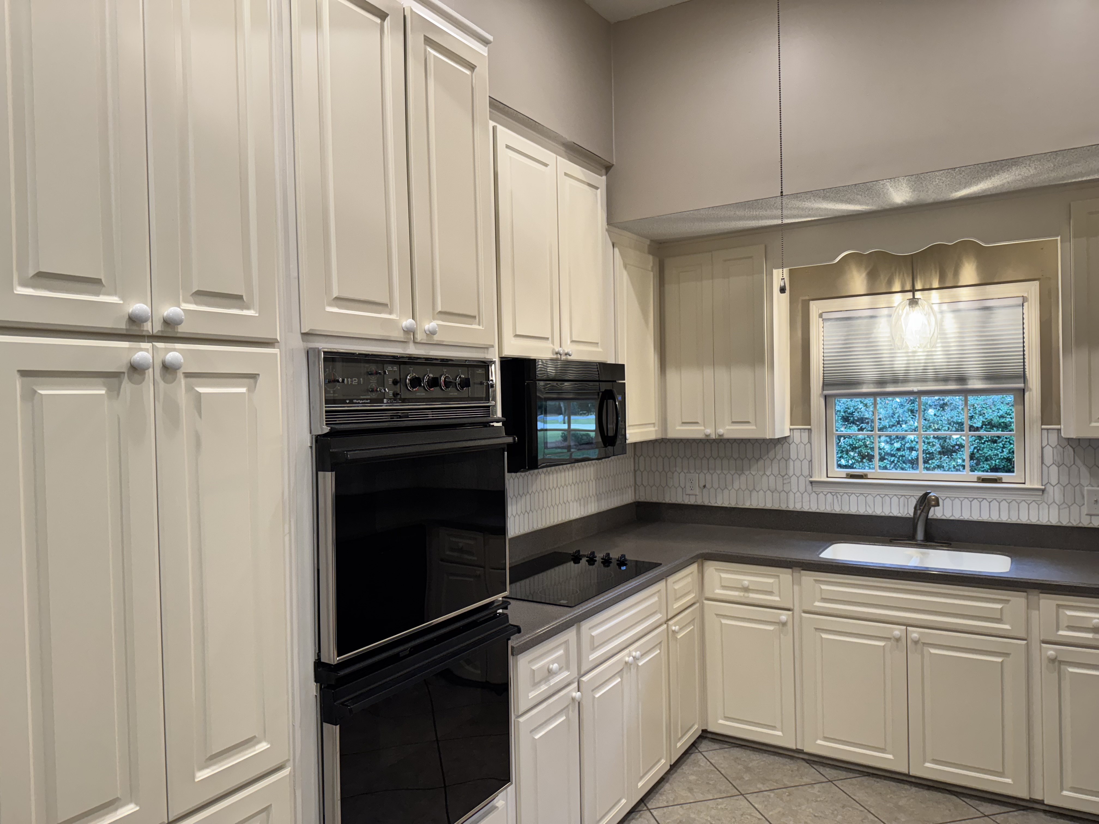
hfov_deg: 71.6
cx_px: 550
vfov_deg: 56.8
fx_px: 762
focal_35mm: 24
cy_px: 412
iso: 160
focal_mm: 6.76
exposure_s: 1/120
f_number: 1.78
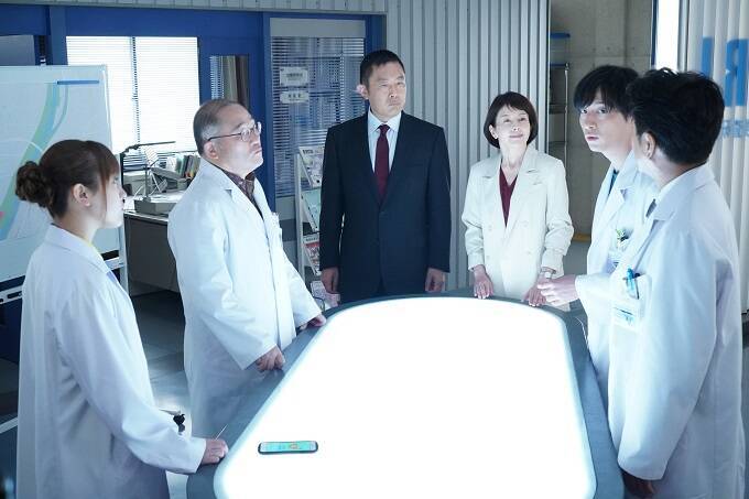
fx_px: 978
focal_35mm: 47
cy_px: 250
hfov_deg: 41.9
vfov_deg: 28.6
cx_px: 374
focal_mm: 47
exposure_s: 1/160
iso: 10000
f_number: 7.1
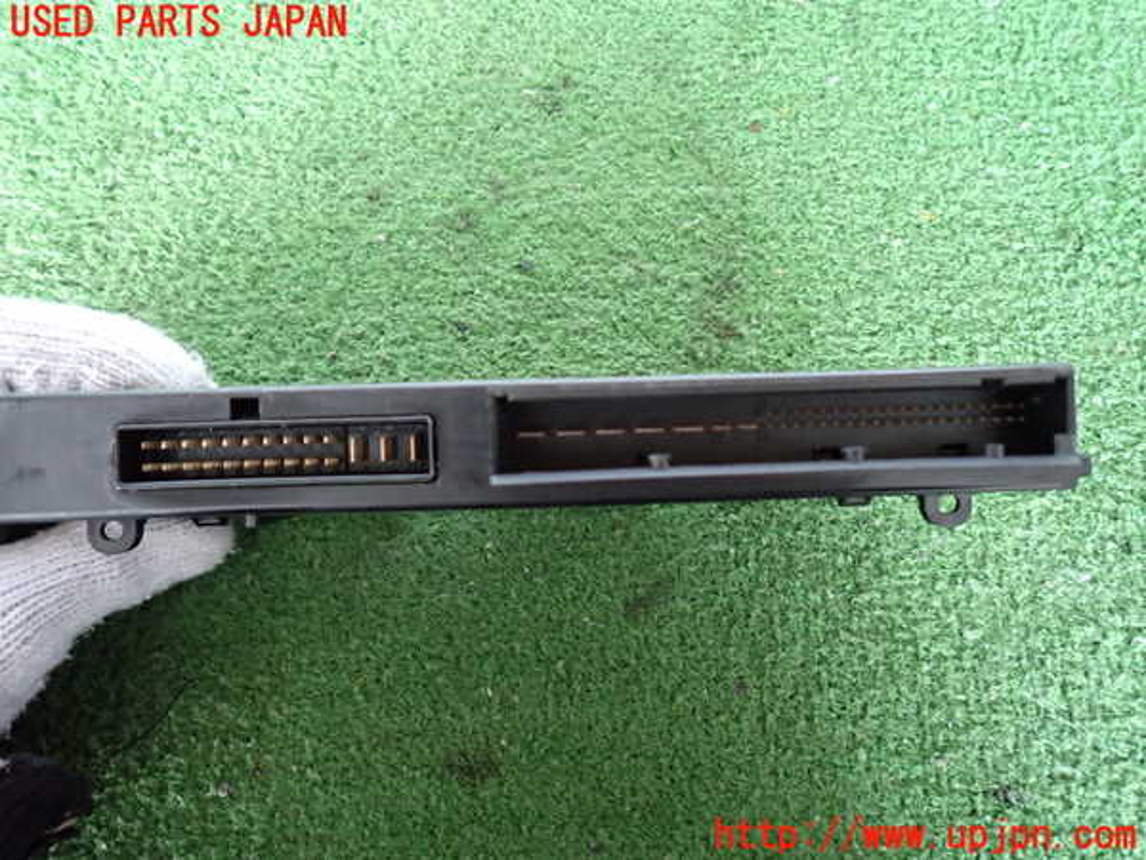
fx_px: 828
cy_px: 430
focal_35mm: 25
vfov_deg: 54.9
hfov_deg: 69.4
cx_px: 573
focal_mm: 4.5
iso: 640
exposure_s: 1/30
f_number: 2
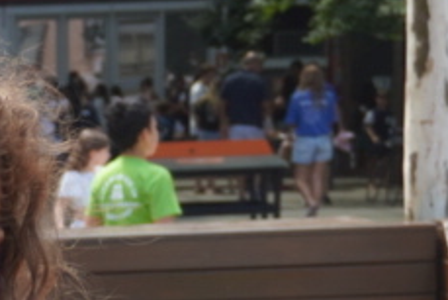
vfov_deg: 5.6
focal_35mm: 244
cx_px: -677
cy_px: 496
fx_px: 3032
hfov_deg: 7.8
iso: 100
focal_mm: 23
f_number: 4.5
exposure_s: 1/200
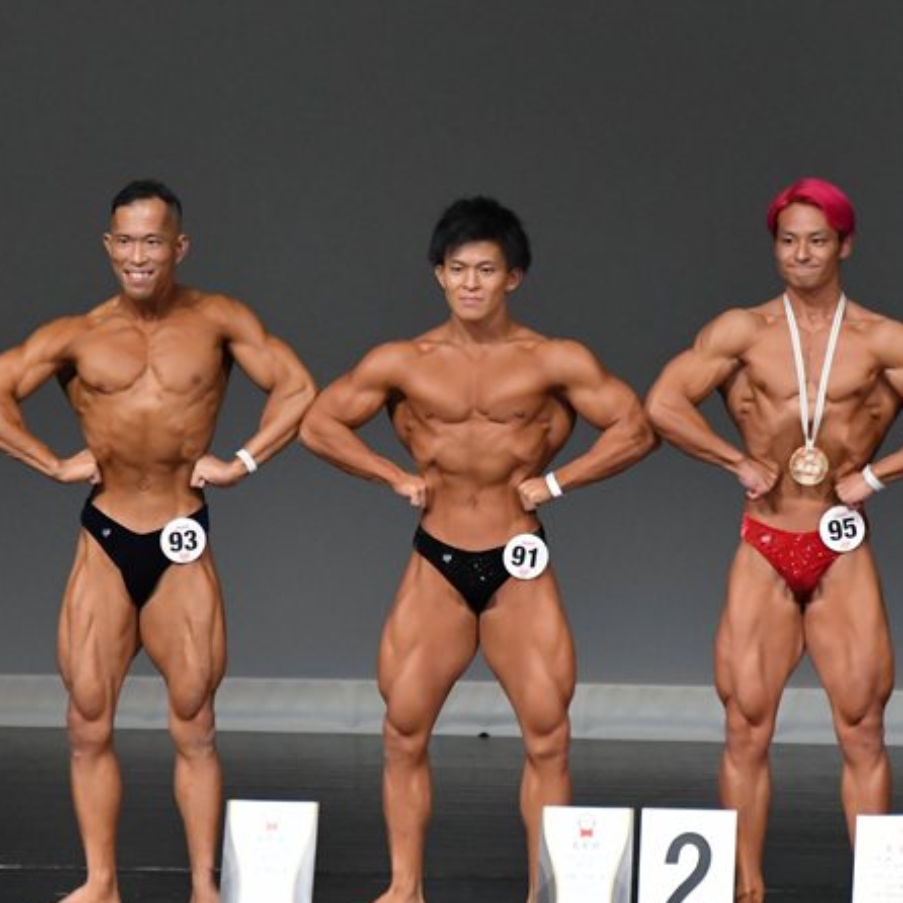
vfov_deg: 3.8
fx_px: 13724
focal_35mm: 465
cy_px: 466
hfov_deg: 3.8
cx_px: 483
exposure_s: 1/400
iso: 5000
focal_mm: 210
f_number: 5.6
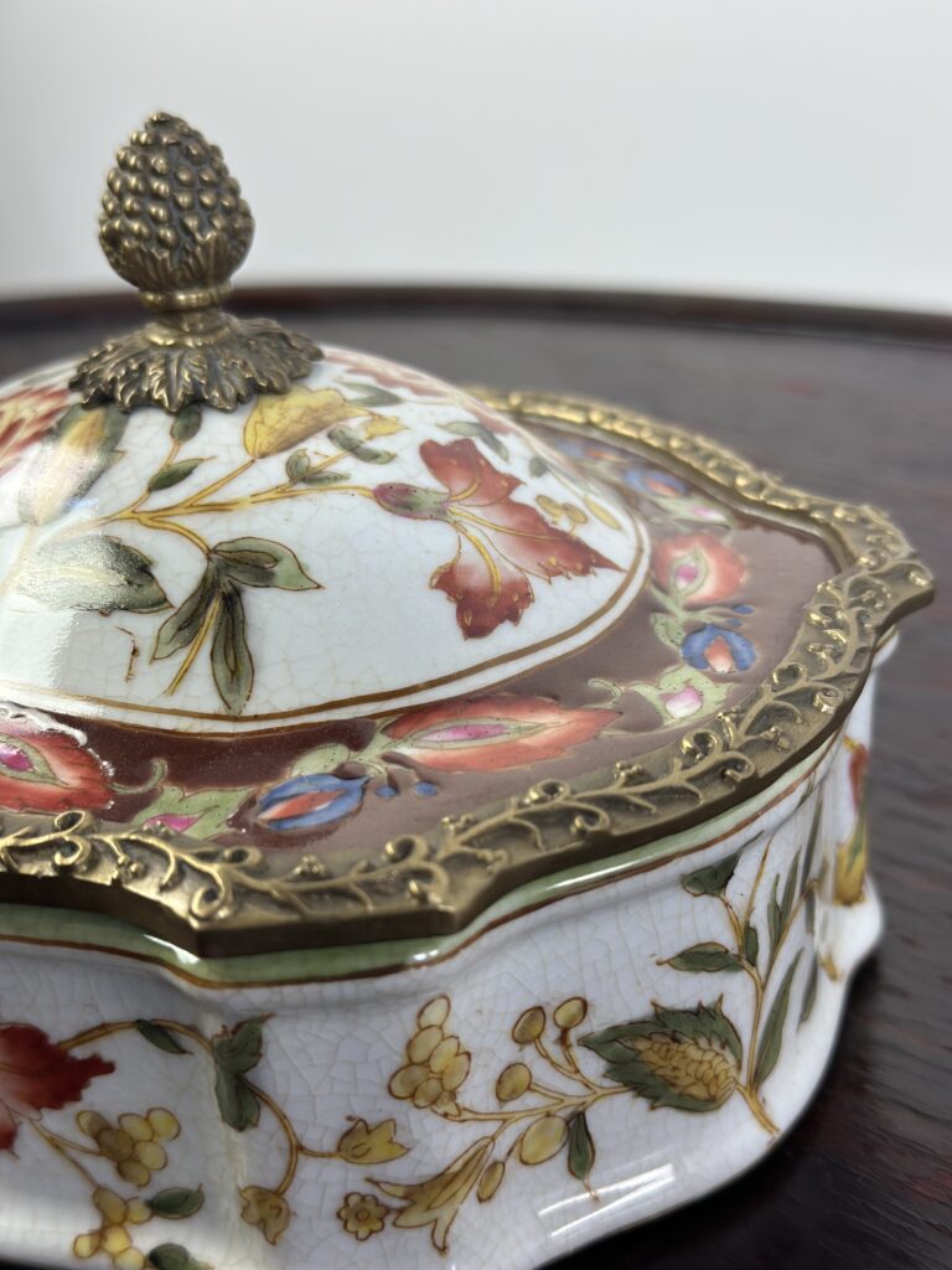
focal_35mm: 48
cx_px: 476
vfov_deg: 39.7
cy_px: 635
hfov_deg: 30.3
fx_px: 1760
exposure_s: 1/100
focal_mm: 6.86
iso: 80
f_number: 1.78
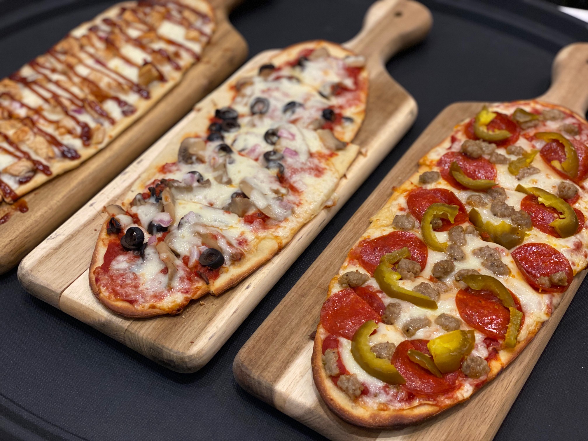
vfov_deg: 28.0
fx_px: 883
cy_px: 220
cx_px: 294
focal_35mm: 52
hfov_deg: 36.8
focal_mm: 6
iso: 125
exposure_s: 1/40
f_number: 2
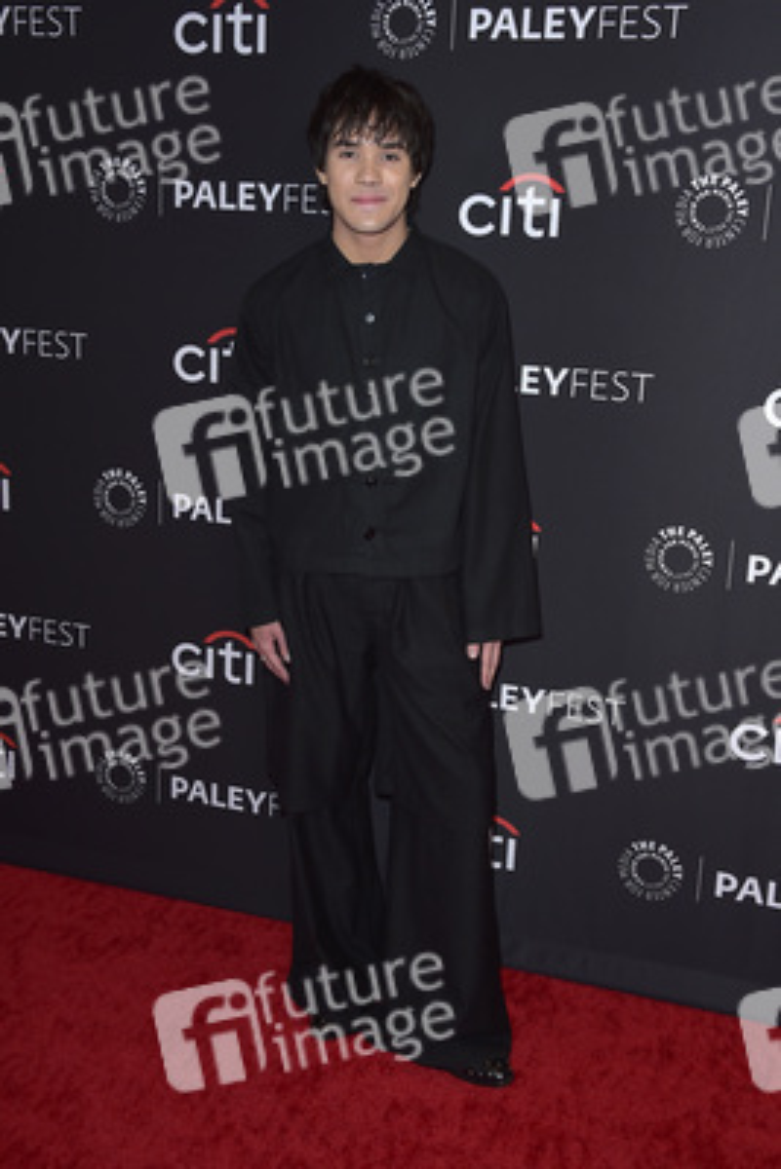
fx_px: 1235
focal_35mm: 38
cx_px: 390
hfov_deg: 35.1
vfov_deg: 50.7
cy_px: 584
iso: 320
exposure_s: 1/200
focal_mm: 38
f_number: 6.3
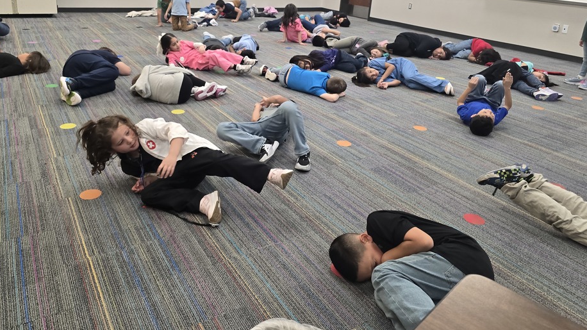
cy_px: 87
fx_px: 436
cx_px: 271
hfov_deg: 67.8
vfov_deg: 40.4
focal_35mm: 28
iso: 200
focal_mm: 6.3
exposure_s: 1/120
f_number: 1.7
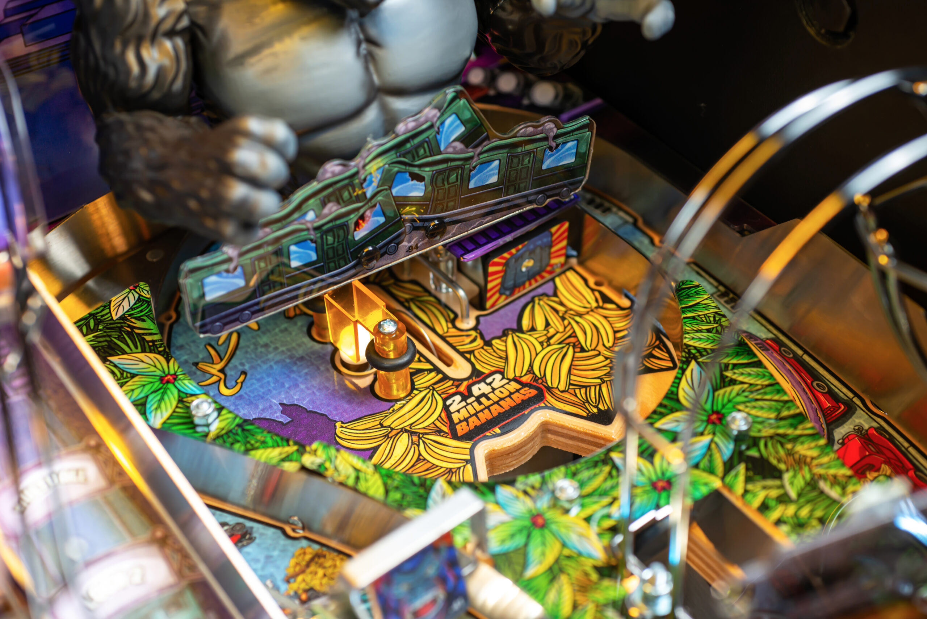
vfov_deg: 22.6
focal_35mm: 60
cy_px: 310
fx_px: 1546
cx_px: 464
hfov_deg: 33.4
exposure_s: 1/80
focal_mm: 60
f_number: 5
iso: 320
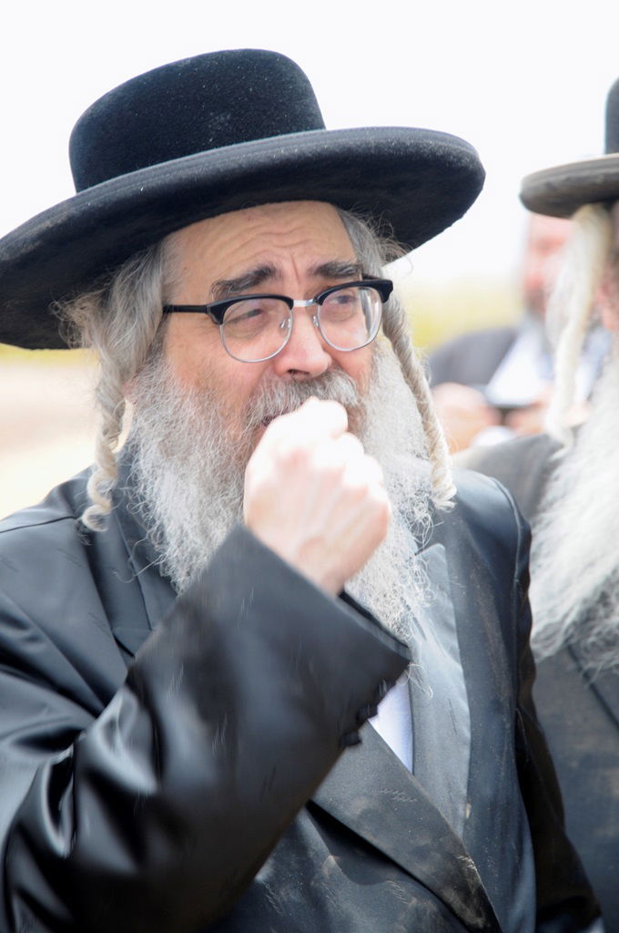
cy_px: 466
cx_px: 310
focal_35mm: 270
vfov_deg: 7.6
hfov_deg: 5.1
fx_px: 6982
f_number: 5.6
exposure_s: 1/60
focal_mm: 180
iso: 250
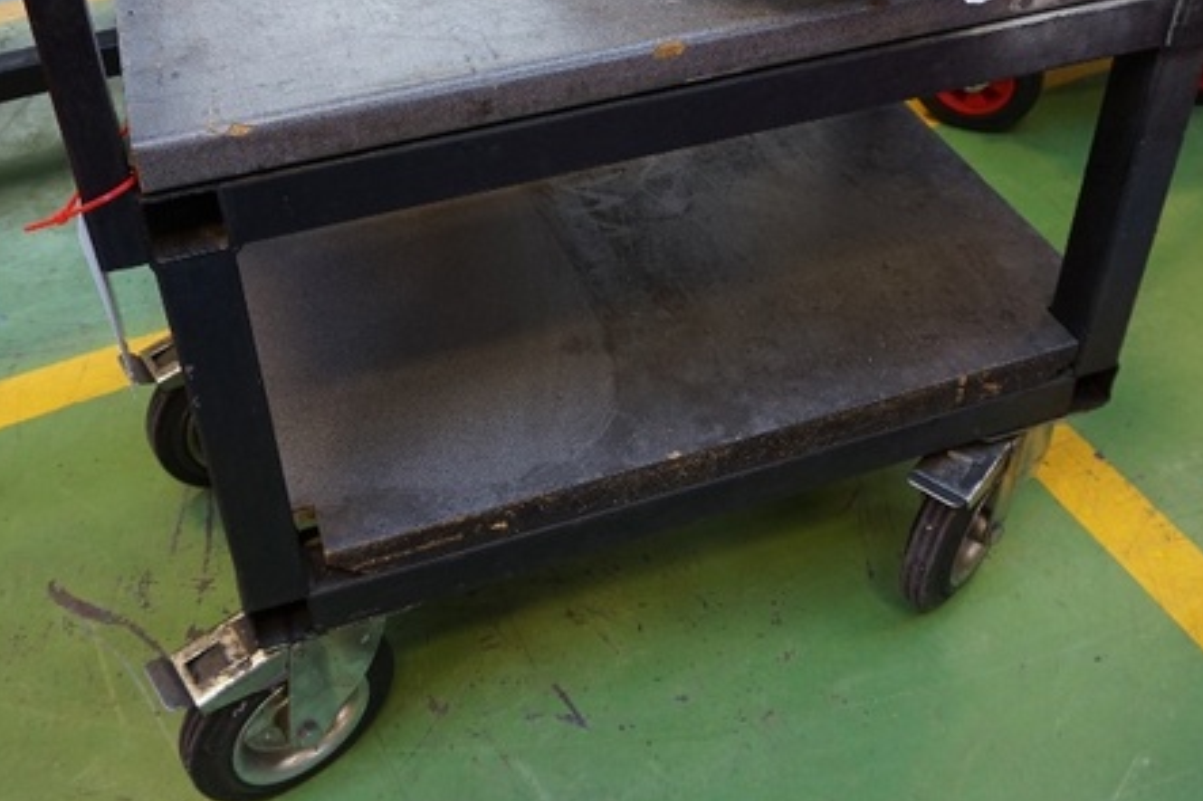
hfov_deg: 49.6
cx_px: 573
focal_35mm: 39
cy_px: 174
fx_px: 1303
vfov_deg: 33.3
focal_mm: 16
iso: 1000
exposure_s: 1/160
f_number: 4
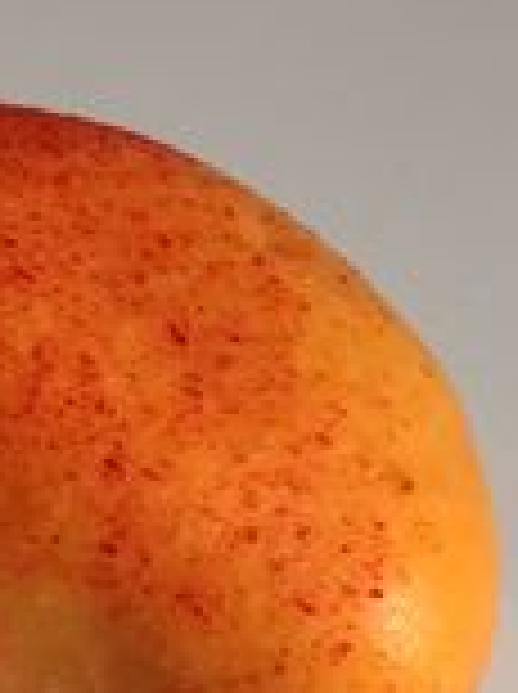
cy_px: 439
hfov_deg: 11.1
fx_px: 2661
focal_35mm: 133
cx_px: 59
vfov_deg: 14.8
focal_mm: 6.76
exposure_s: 1/5587
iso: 80
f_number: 1.78
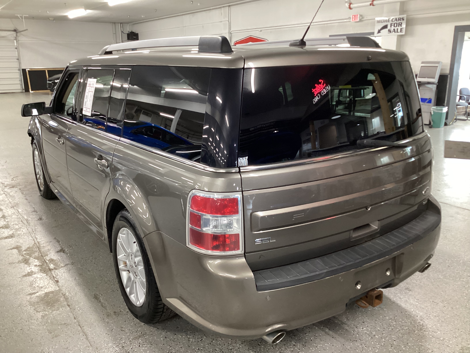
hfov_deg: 58.4
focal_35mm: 31
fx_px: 421
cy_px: 176
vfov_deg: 45.4
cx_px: 235
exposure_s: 1/40
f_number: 2.4
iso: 320
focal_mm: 3.3
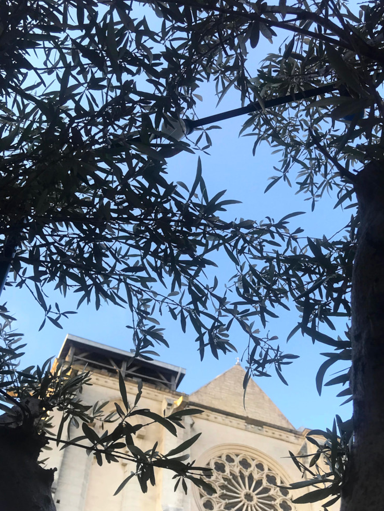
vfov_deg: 48.7
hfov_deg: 37.4
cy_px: 303
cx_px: 251
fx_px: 562
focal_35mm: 38
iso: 20
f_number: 1.8
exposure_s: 1/297
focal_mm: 3.99
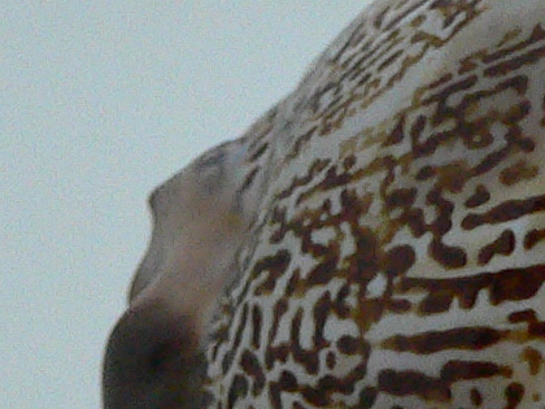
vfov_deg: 8.8
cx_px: 779
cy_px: 305
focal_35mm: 168
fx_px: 2645
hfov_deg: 11.4
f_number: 2.8
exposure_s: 1/50
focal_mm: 4.6
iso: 200
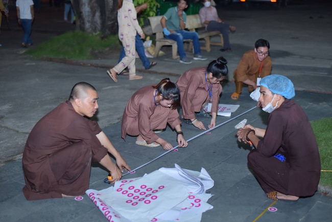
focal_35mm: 50
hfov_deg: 39.6
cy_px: 111
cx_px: 166
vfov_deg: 27.0
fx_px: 461
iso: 1250
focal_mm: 50
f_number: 2.5
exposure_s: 1/160
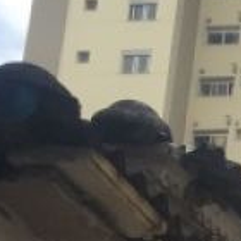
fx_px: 1851
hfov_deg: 6.2
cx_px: 969
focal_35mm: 235
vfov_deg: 7.3
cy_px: 418
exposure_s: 1/668
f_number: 2.2
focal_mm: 4.15
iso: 25
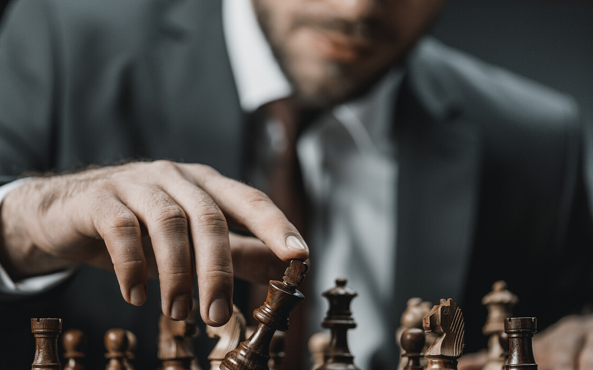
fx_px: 1988
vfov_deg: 10.6
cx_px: 262
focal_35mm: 123
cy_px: 207
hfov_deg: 17.0
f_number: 3.5
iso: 200
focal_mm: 105
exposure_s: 1/160
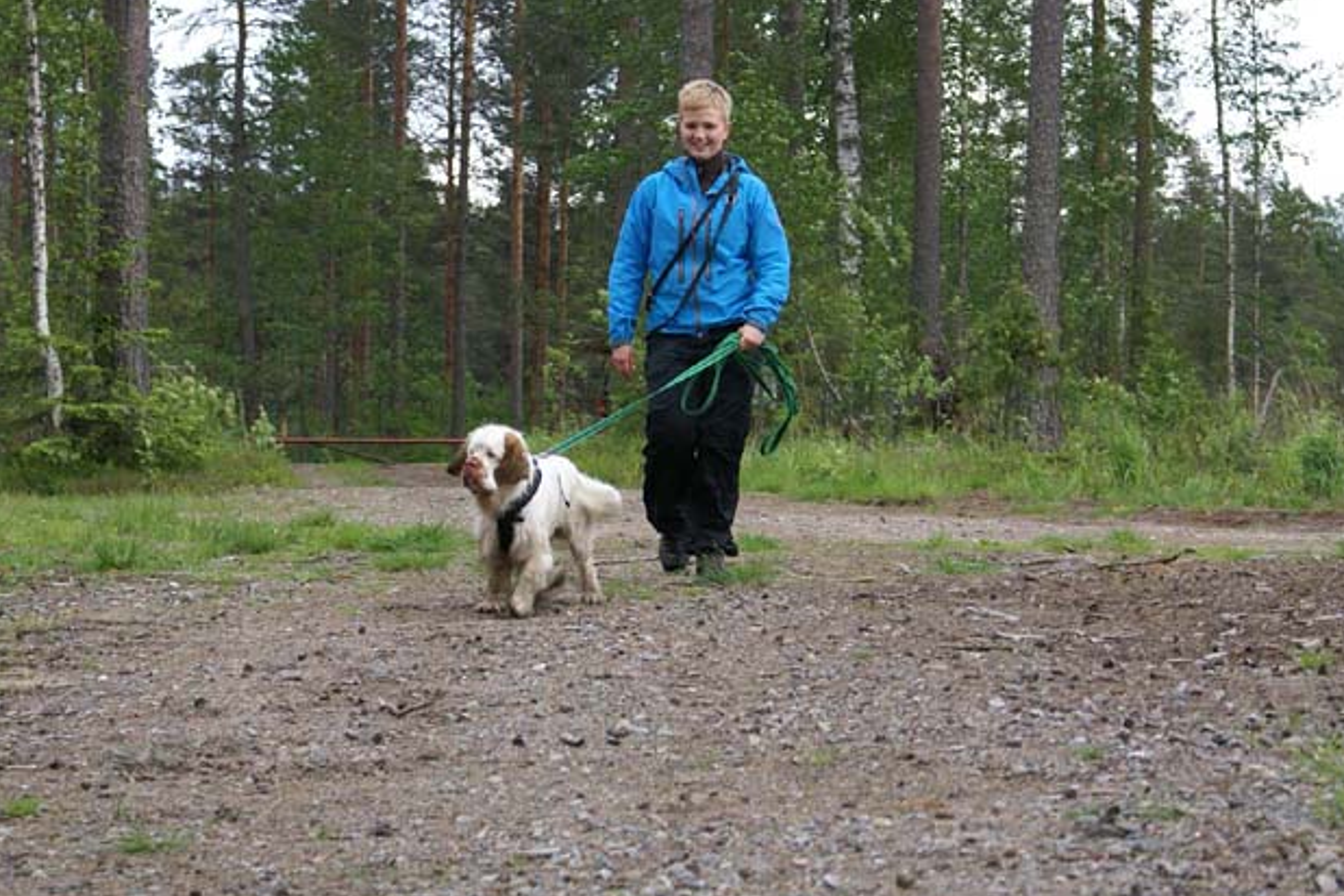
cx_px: 674
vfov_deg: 10.1
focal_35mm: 136
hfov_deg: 15.1
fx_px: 5077
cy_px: 458
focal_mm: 70
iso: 200
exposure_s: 1/125
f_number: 5.6
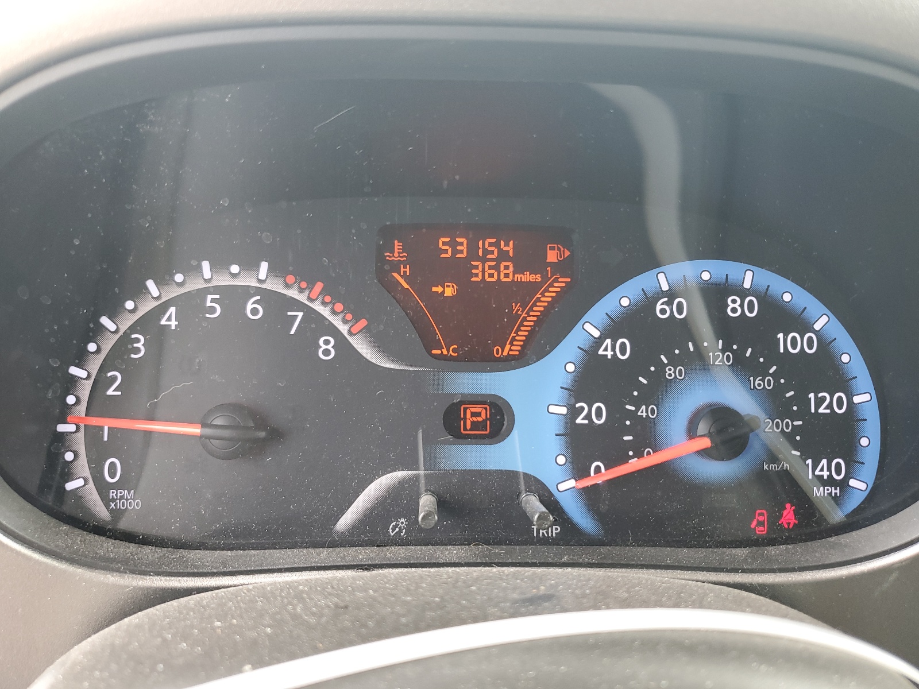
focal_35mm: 26
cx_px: 460
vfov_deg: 53.1
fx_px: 690
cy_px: 344
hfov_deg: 67.3
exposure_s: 1/60.2
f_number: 1.5
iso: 58
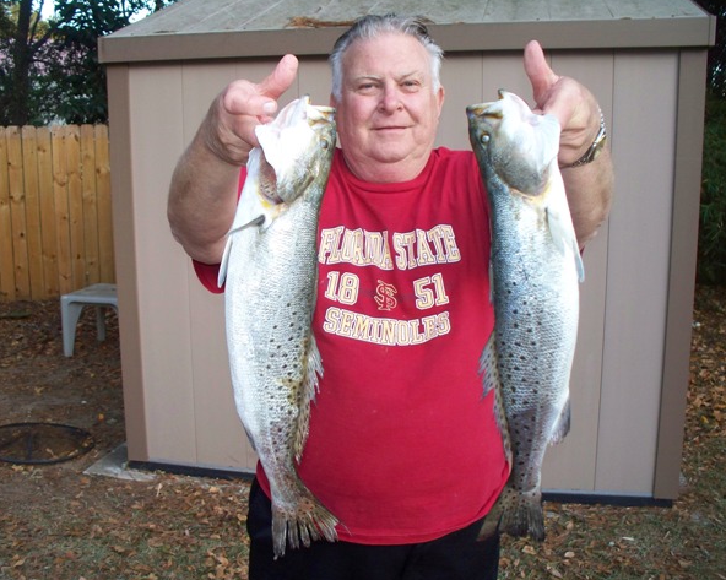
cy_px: 291
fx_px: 816
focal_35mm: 38
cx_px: 346
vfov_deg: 39.1
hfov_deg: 47.9
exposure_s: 1/60
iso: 200
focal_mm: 7.54
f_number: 2.8
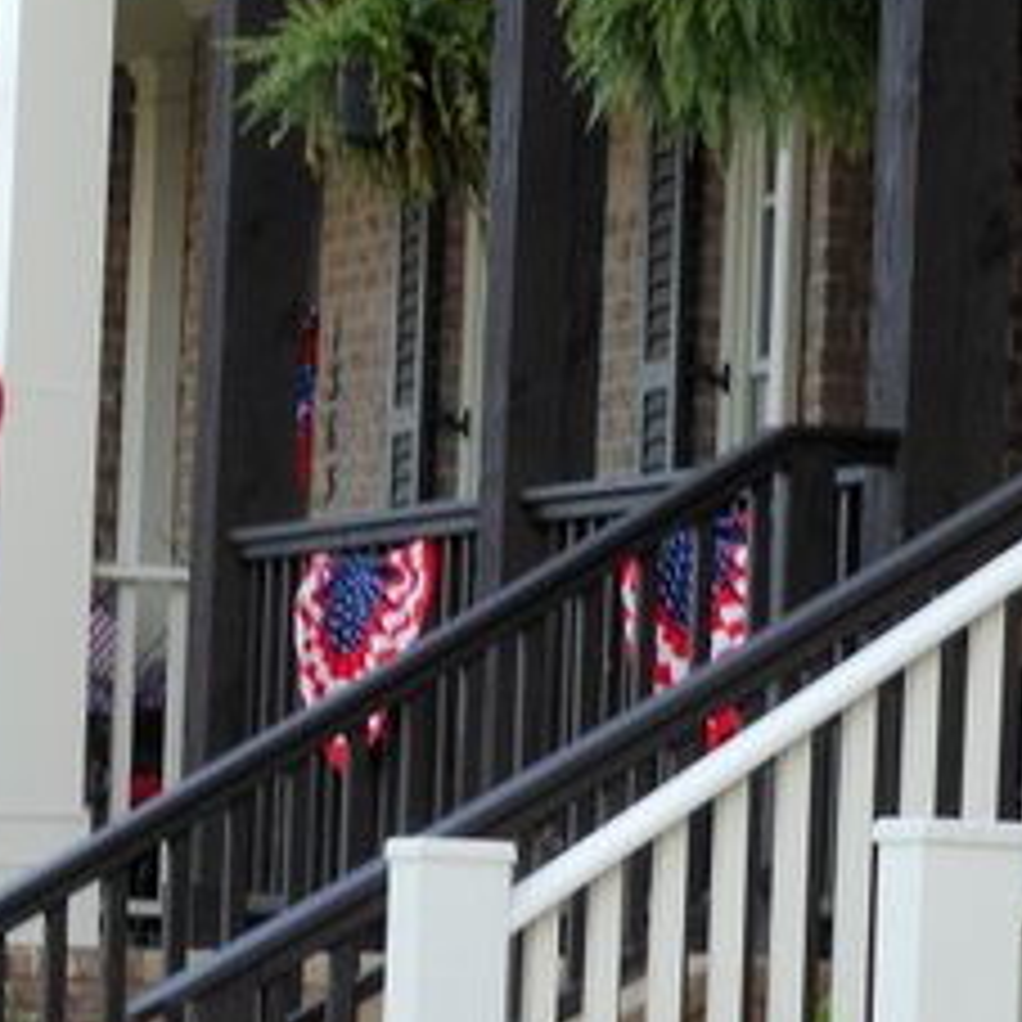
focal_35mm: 254
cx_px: 392
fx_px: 8484
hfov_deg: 6.9
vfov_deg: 6.9
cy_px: 407
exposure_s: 1/50
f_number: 5.3
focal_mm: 15.6
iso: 80
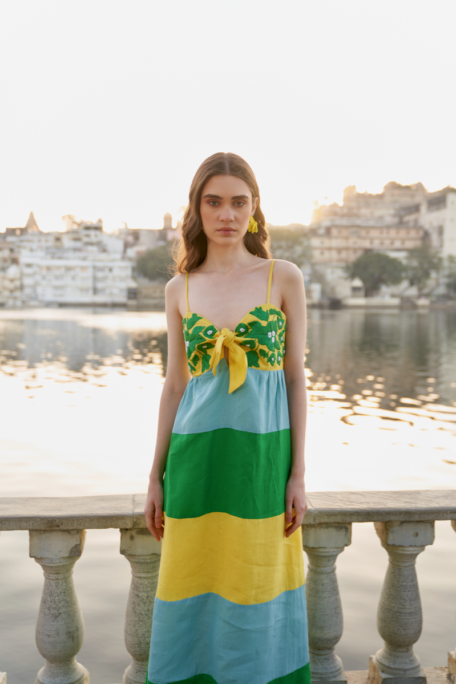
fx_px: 665
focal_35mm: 35
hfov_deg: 37.8
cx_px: 228
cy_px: 342
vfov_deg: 54.4
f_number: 2.8
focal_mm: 35
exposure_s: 1/125
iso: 80
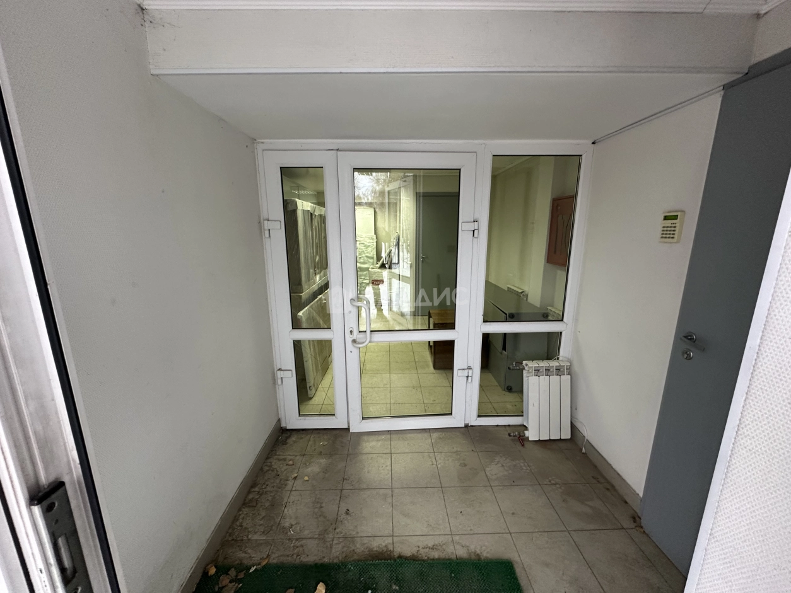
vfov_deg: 85.7
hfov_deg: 102.1
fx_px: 320
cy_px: 296
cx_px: 396
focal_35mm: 14
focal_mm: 2.22
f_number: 2.2
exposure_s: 1/50
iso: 200
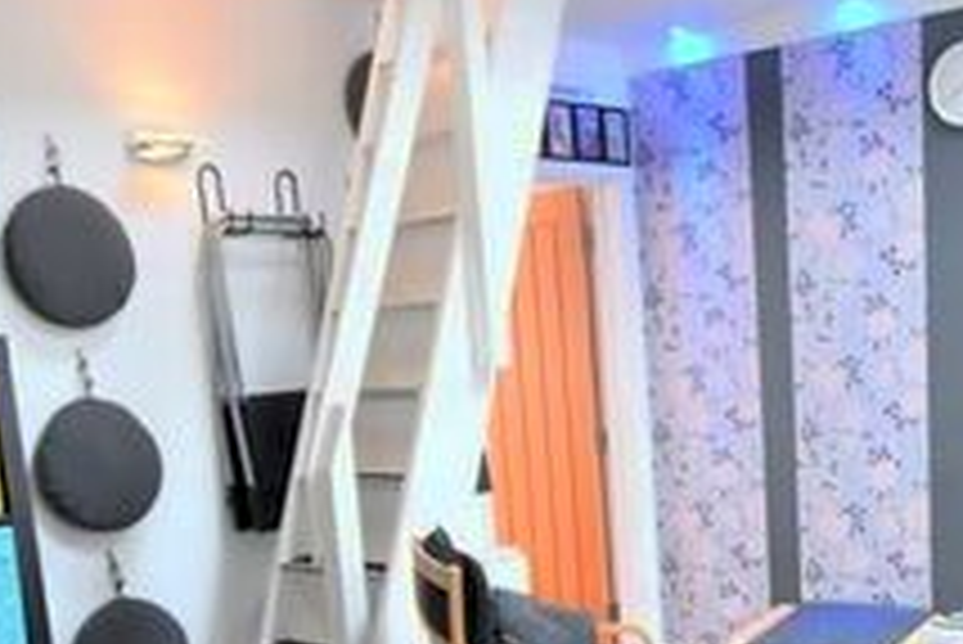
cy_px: 642
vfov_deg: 26.2
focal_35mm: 49
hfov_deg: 40.0
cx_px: 612
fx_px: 1312
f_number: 4
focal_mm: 10
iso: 640
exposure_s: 1/60
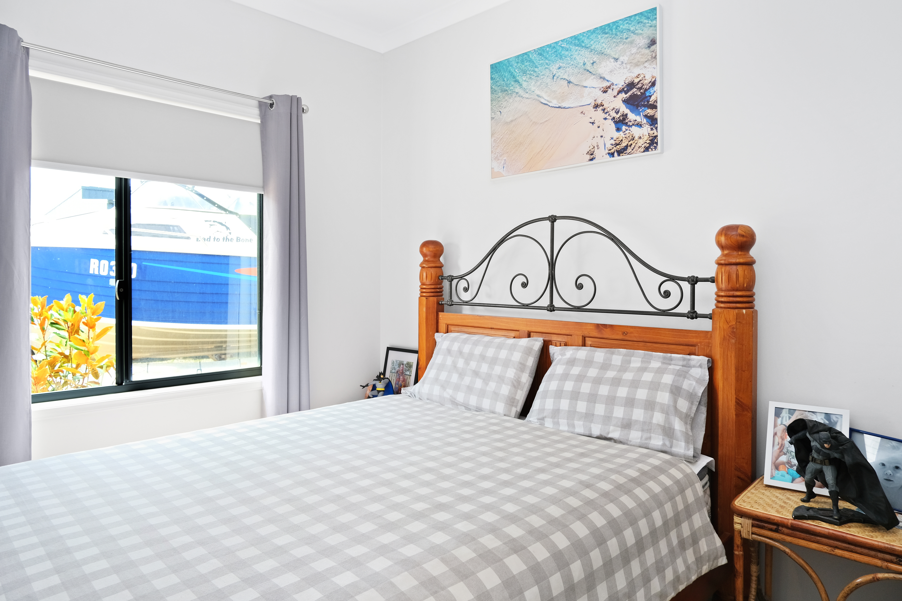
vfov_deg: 55.1
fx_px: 576
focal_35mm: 23
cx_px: 451
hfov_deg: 76.1
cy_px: 300
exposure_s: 1/100
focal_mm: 15
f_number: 4
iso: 320
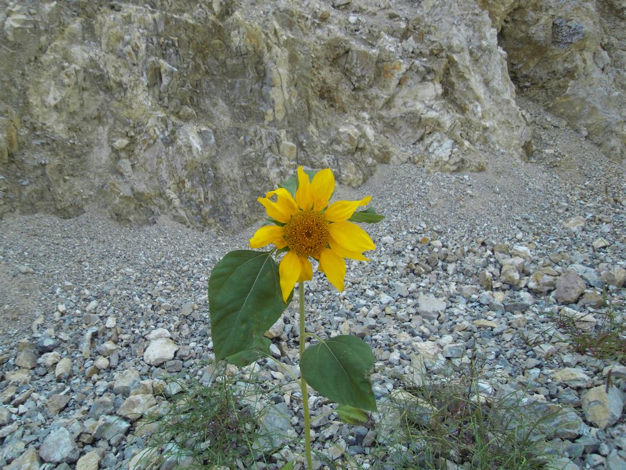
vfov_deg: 56.8
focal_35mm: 24
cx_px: 313
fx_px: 434
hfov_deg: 71.6
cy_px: 235
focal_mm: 4.3
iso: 80
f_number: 7.3
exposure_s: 1/100
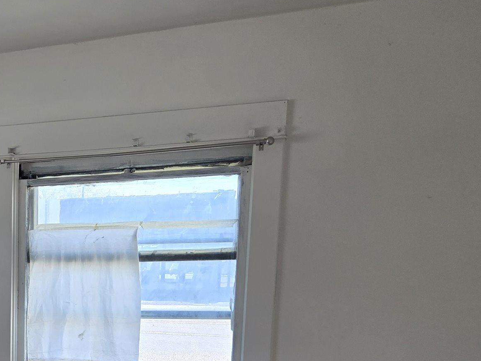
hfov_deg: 28.9
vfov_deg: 22.6
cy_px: 402
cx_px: -37
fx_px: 848
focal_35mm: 61
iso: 40
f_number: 1.8
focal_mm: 5.4
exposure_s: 1/180
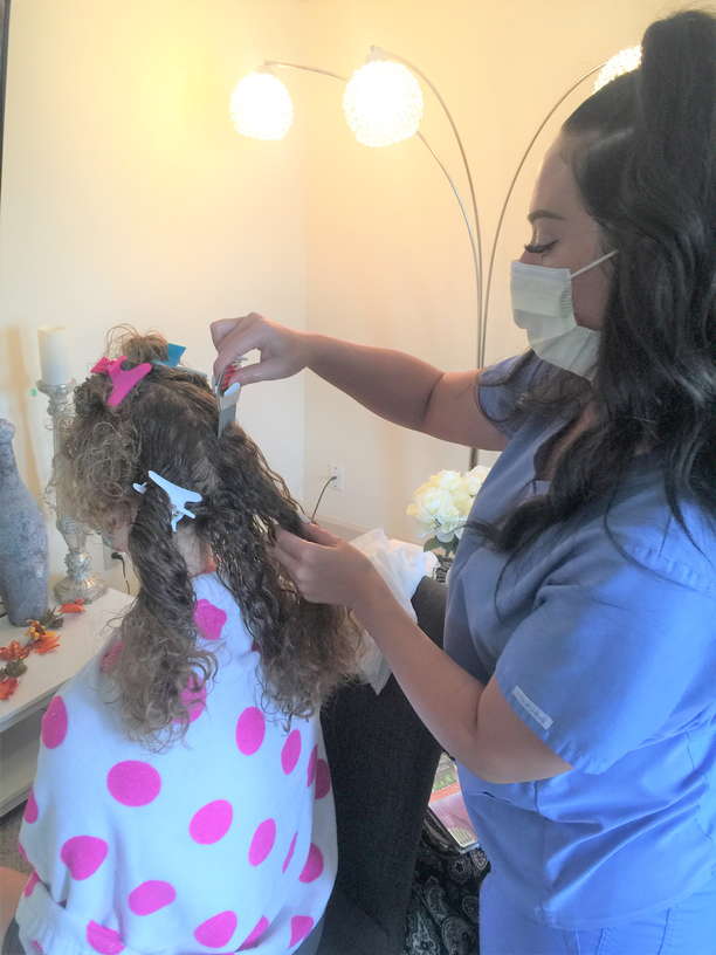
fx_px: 800
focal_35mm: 29
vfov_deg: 61.7
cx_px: 358
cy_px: 478
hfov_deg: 48.2
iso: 64
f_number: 2.2
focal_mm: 4.15
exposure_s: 1/15
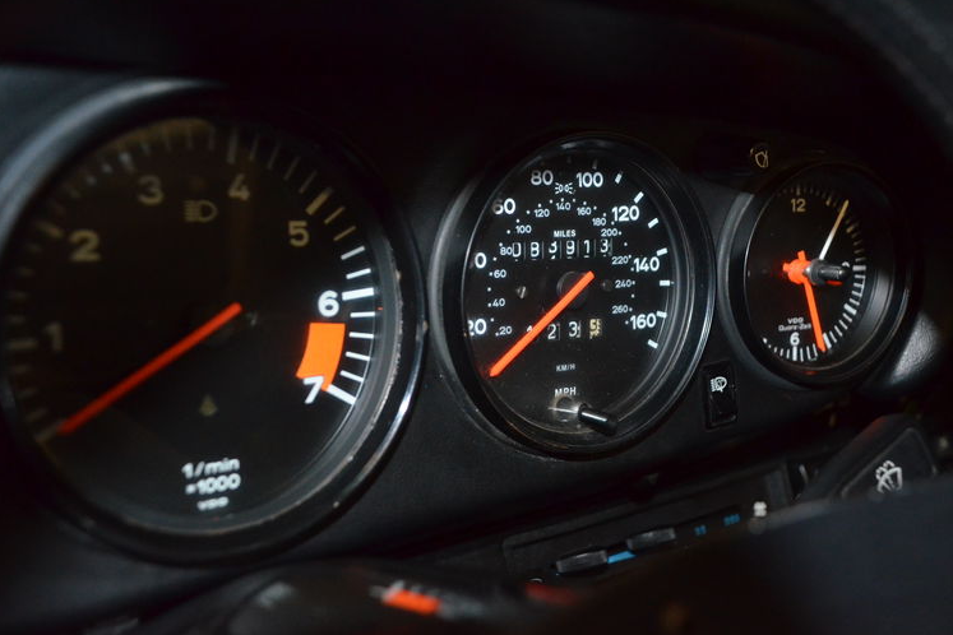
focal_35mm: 40
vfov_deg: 33.4
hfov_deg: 48.5
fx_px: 1059
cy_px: 318
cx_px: 485
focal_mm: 26
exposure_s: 1/60
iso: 3200
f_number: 3.8
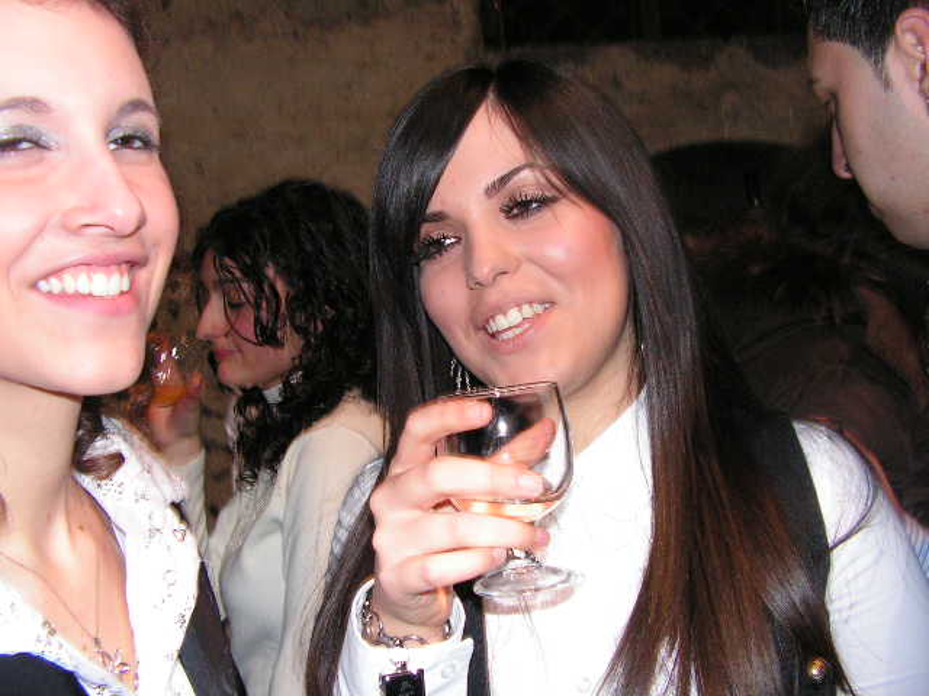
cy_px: 348
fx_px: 966
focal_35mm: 36
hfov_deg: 51.4
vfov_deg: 39.7
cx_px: 464
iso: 200
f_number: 3.2
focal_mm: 6
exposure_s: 1/40
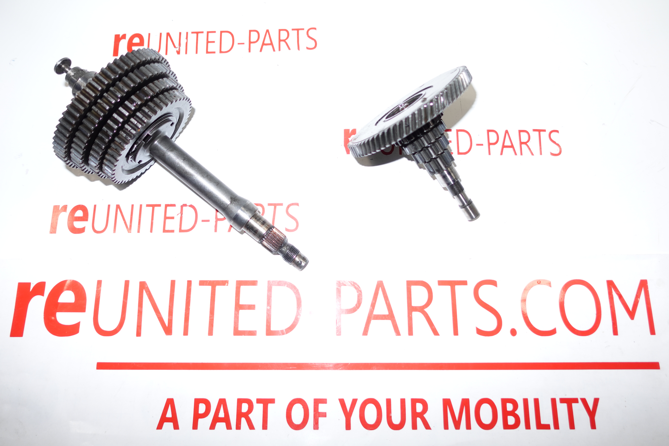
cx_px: 334
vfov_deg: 53.1
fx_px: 446
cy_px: 223
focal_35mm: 24
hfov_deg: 73.7
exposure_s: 1/640
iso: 125
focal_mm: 9.4
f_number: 1.8
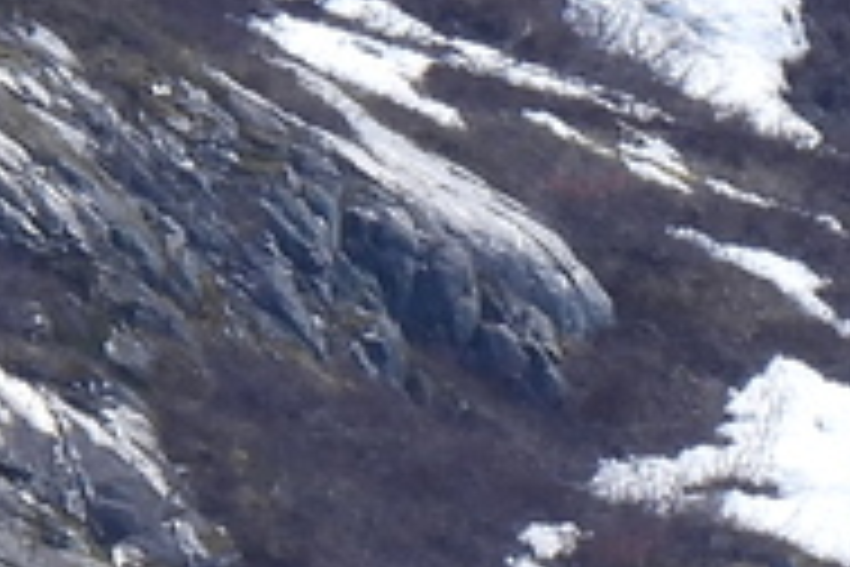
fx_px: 108272
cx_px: 1408
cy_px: 1305
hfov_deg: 0.4
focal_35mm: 4586
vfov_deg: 0.3
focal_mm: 116
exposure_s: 1/640
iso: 100
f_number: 5.6
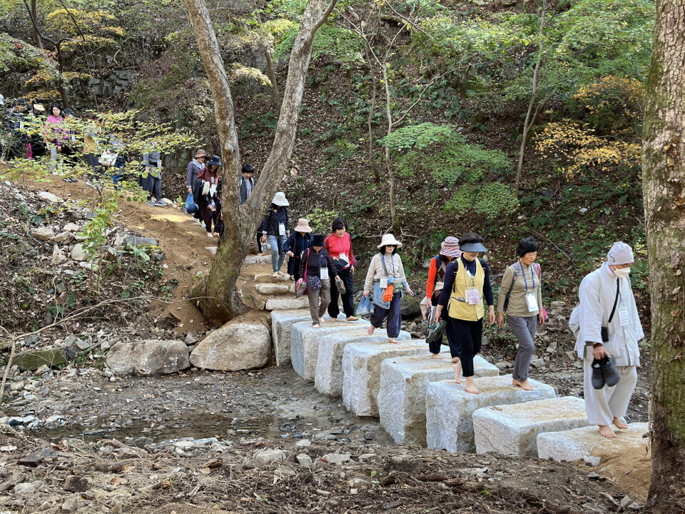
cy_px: 257
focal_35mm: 42
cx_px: 342
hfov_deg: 44.8
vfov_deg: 34.3
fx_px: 831
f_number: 1.78
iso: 125
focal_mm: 6.86
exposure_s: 1/121
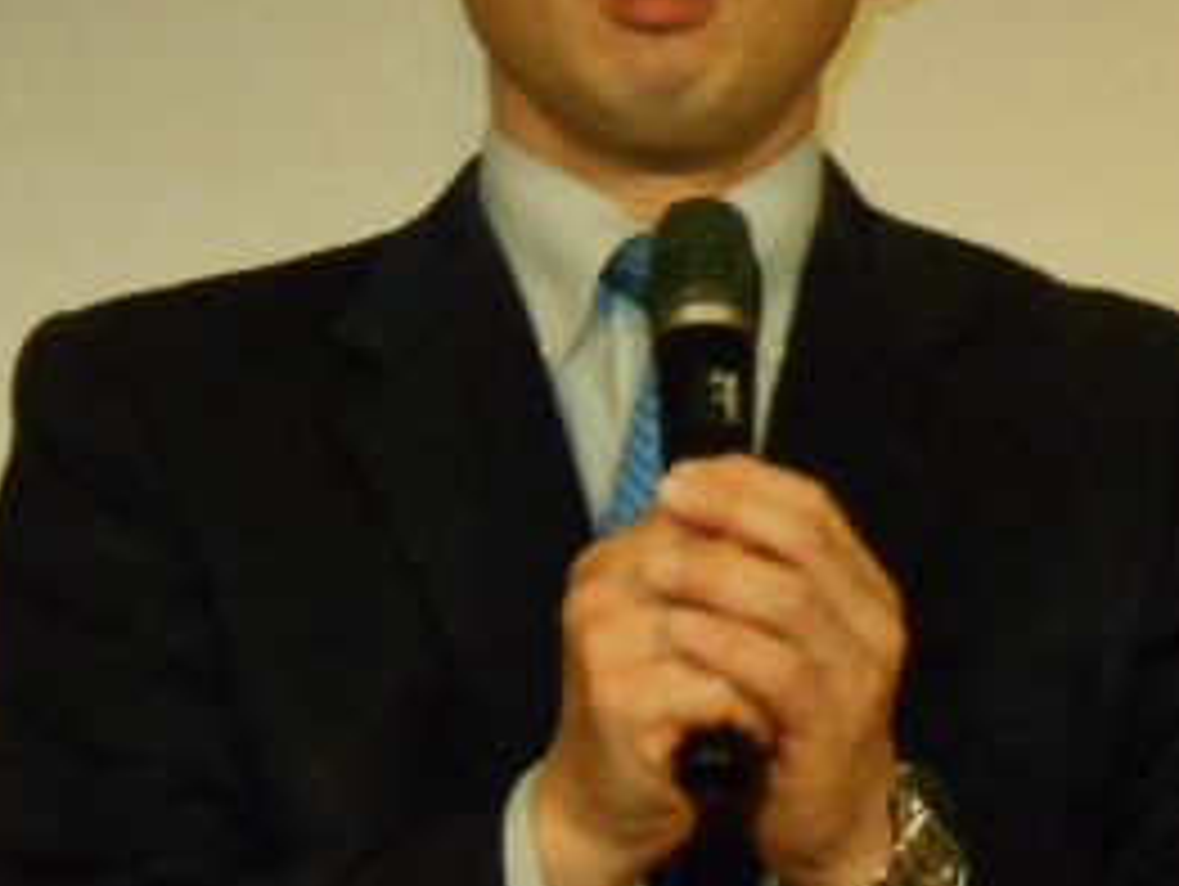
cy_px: 166
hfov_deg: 6.2
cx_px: 598
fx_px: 10807
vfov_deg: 4.7
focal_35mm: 317
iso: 800
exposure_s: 1/60
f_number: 6.5
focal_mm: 23
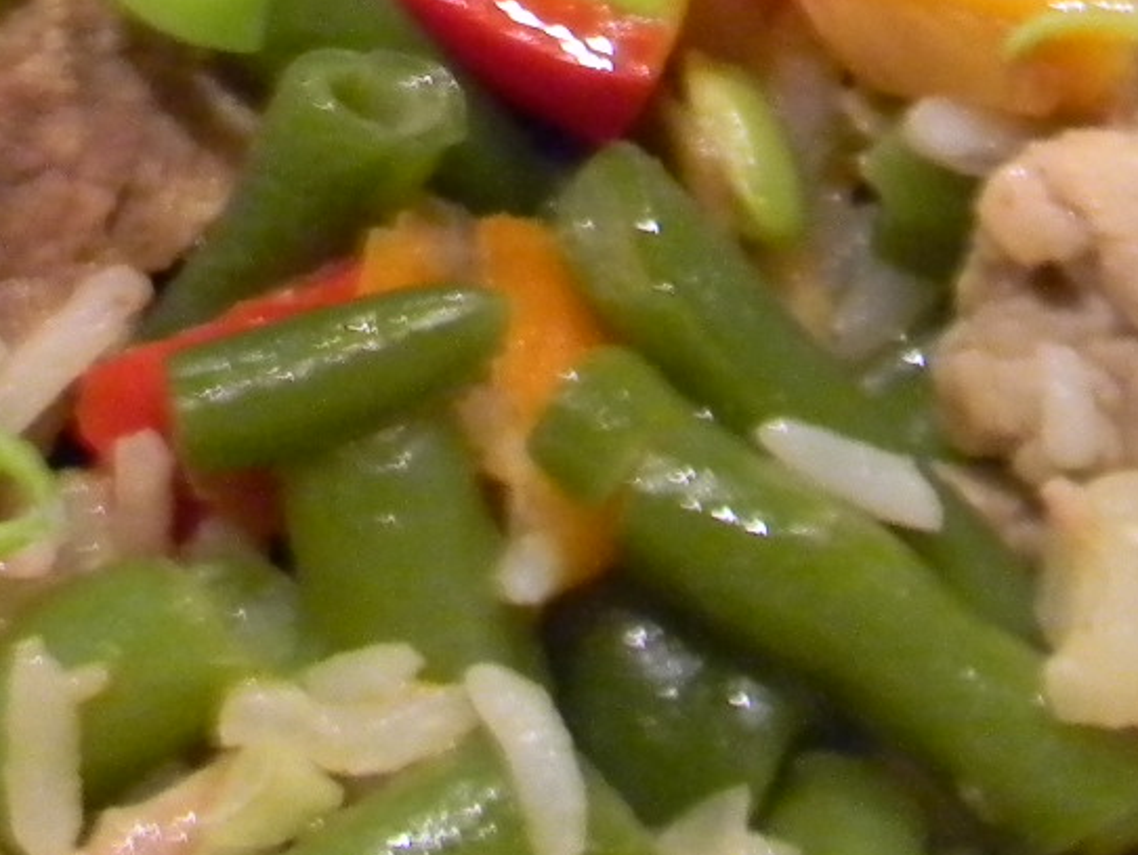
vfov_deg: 10.5
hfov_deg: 14.5
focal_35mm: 136
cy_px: -492
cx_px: 344
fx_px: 4473
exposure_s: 1/11.8
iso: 400
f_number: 3.7
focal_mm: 6.4
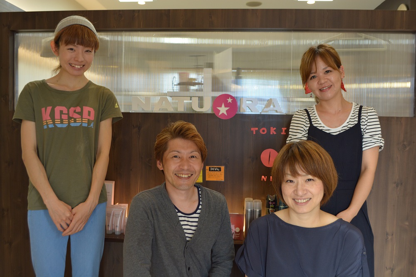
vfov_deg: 39.9
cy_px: 138
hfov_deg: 57.2
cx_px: 208
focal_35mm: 33
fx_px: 381
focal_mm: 22
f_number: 5
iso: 400
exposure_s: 1/40
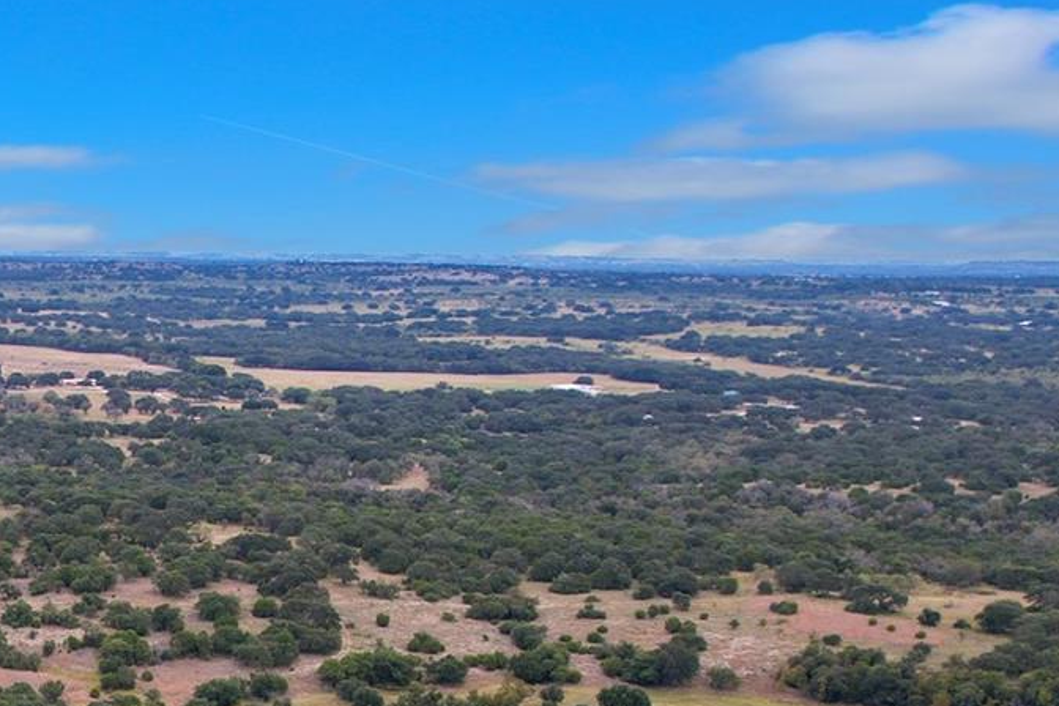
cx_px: -266
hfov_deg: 26.2
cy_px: 985
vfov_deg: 18.5
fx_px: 1971
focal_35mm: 67
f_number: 2.8
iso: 100
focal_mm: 8.38
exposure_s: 1/20
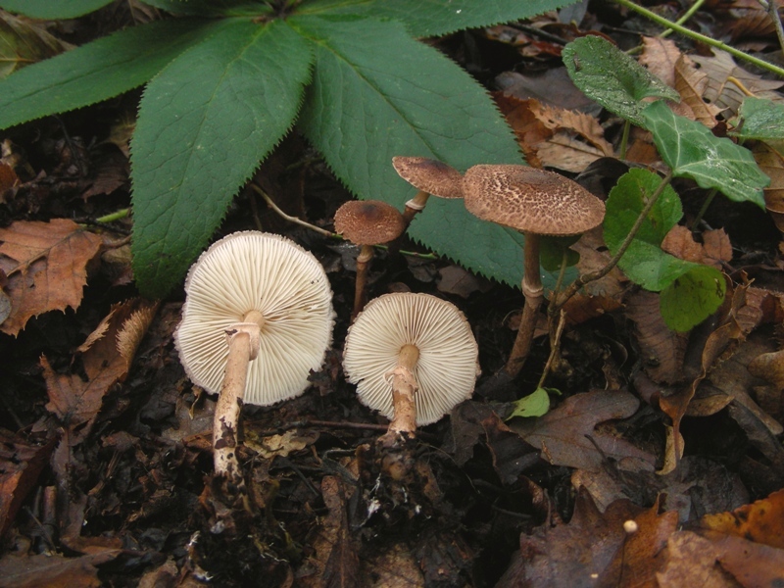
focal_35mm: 38
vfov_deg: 37.7
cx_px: 392
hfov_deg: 49.0
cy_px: 294
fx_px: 861
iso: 122
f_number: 3.5
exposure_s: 1/30
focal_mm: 6.3
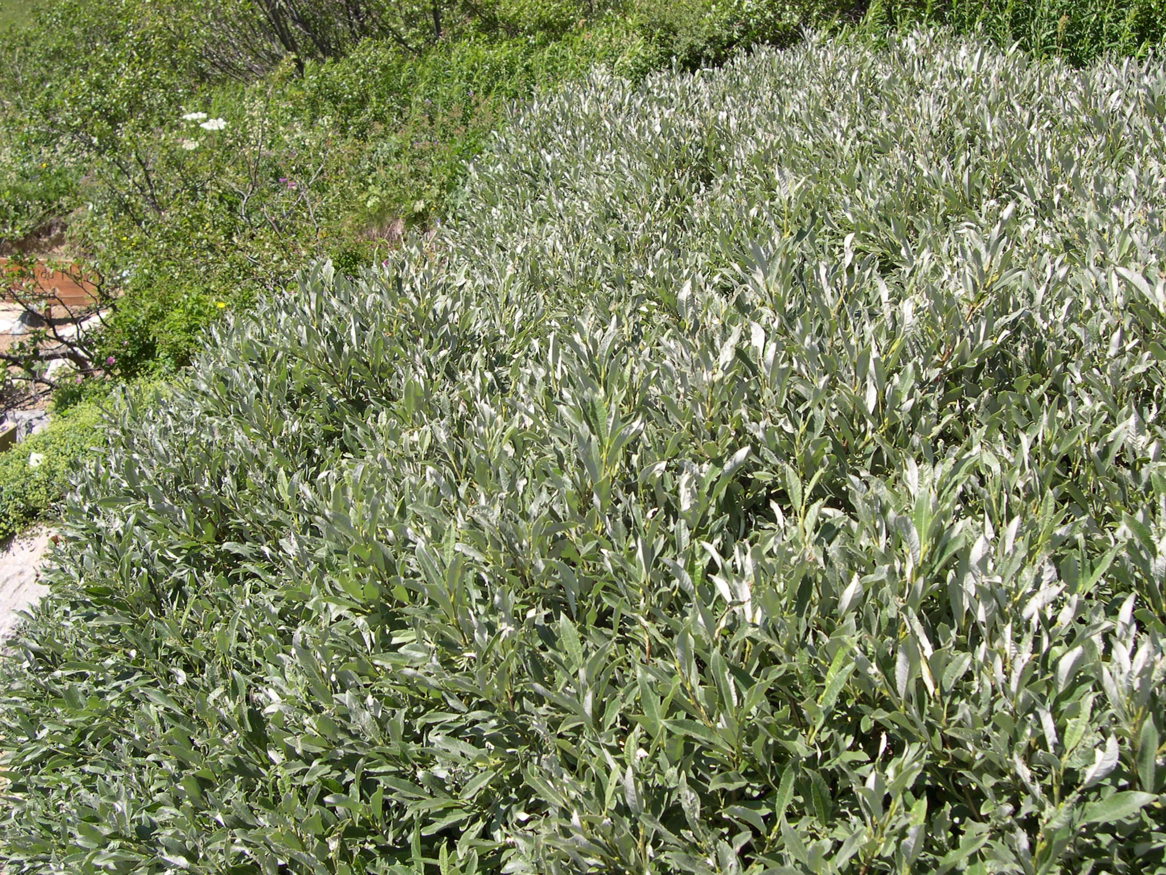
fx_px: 1280
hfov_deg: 49.0
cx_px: 583
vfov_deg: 37.7
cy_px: 438
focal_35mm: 38
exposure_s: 1/102
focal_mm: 8
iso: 100
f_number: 7.6
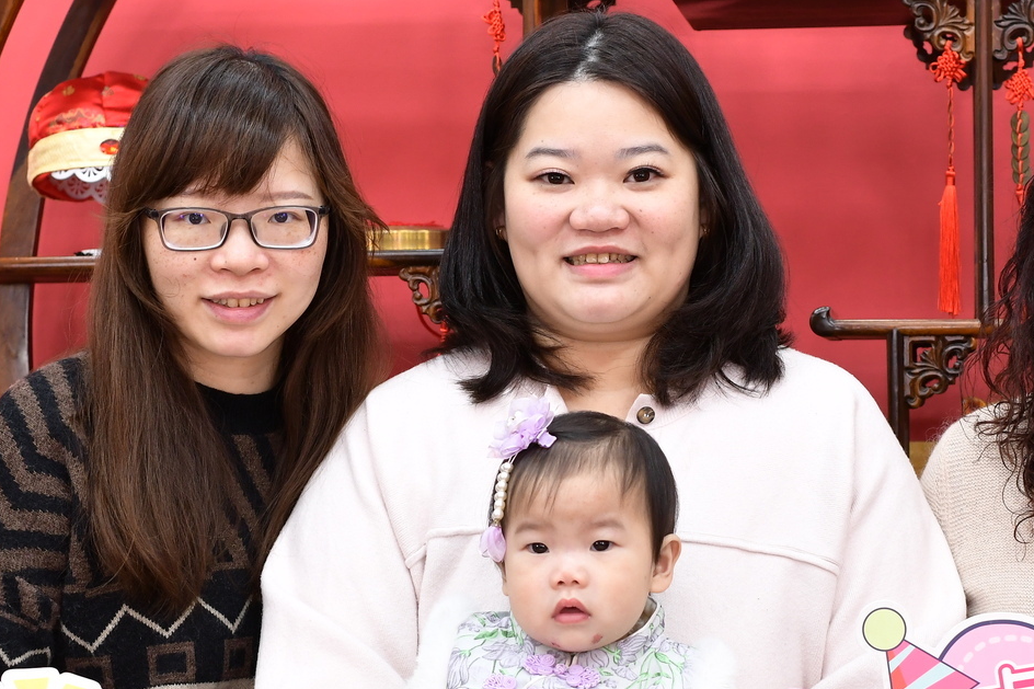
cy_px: 427
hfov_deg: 22.9
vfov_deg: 15.3
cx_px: 589
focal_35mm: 89
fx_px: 2556
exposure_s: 1/200
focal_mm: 35
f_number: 4.5
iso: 800
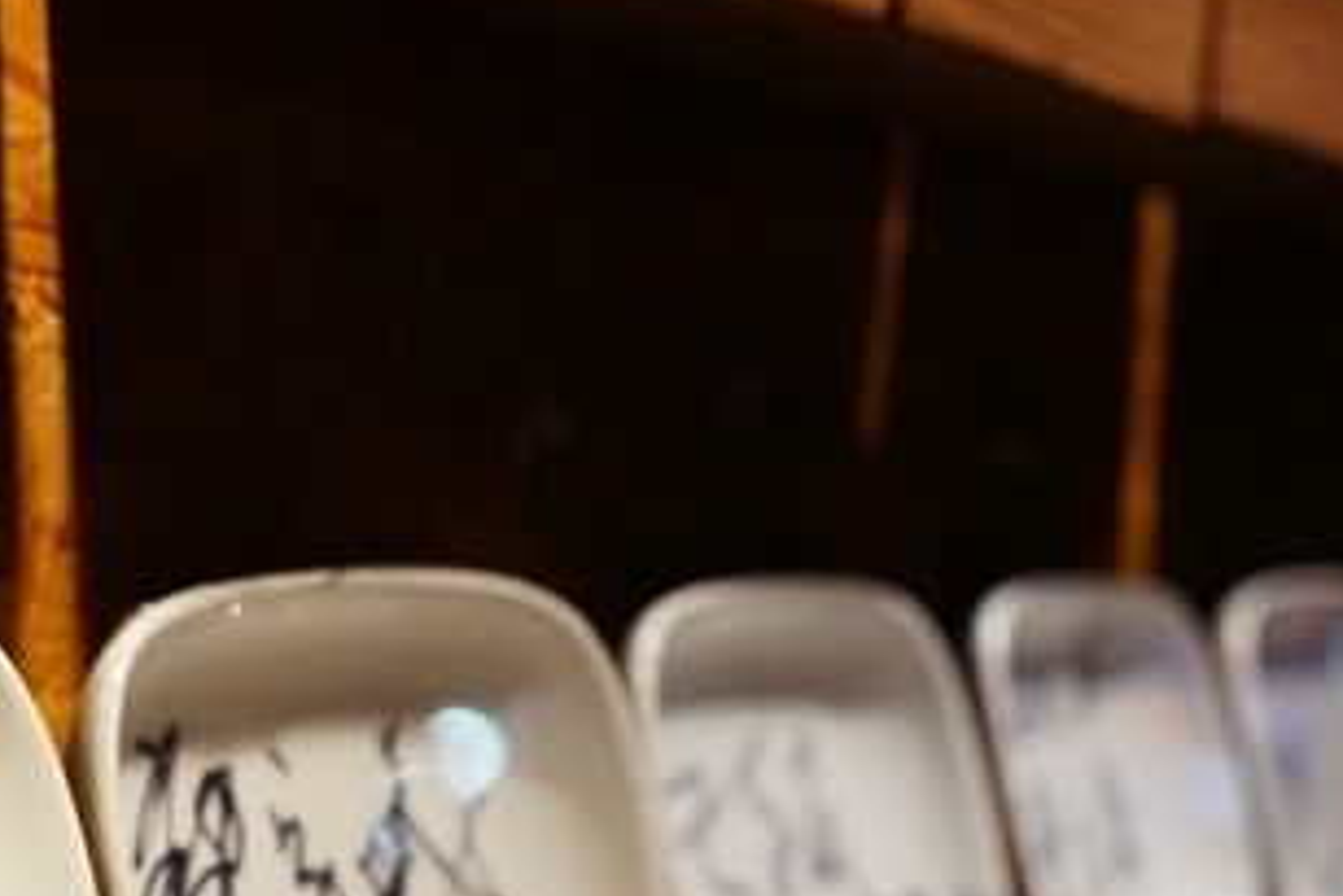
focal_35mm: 86
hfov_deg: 22.1
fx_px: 3210
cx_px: -214
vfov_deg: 15.6
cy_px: 929
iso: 800
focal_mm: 33
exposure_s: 1/60
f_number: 4
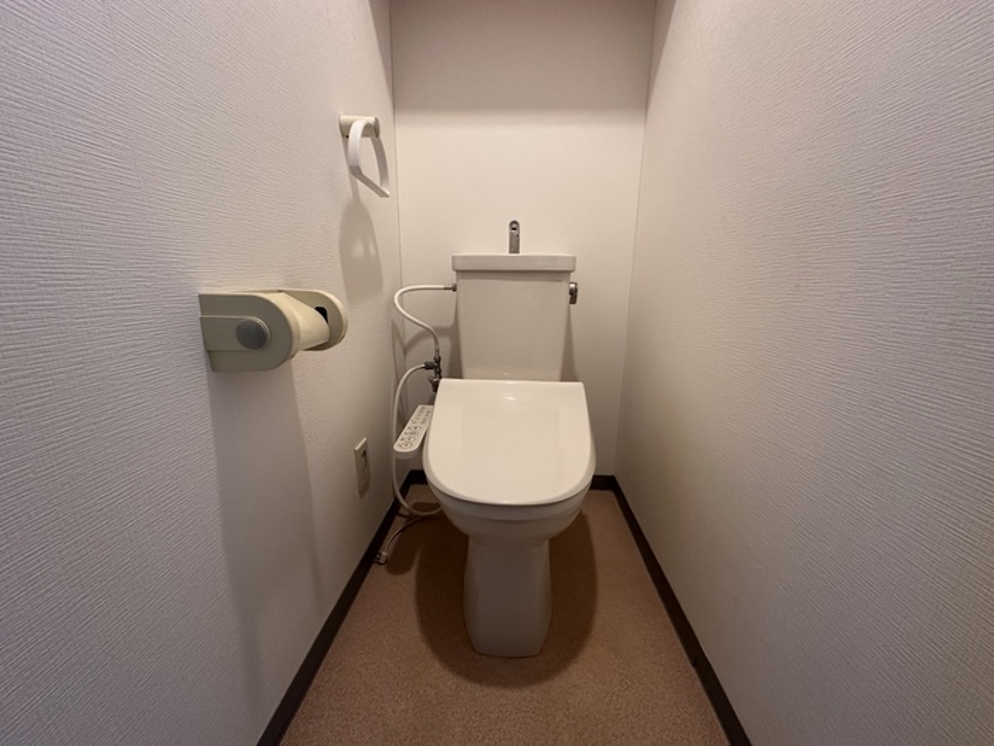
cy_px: 373
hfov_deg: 102.1
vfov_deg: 85.7
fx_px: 402
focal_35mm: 14
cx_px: 497
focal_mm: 2.22
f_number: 2.2
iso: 400
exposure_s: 1/60
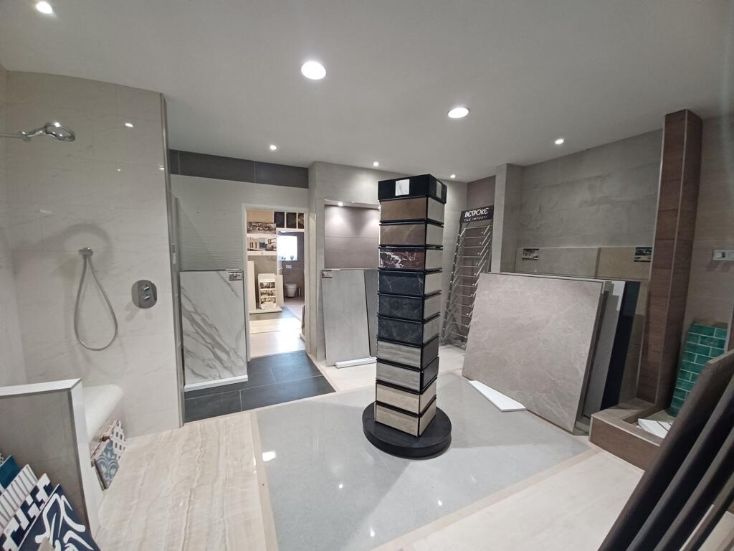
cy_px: 276
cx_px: 367
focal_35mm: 13
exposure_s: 1/50
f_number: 2.2
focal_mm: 1.42
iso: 125
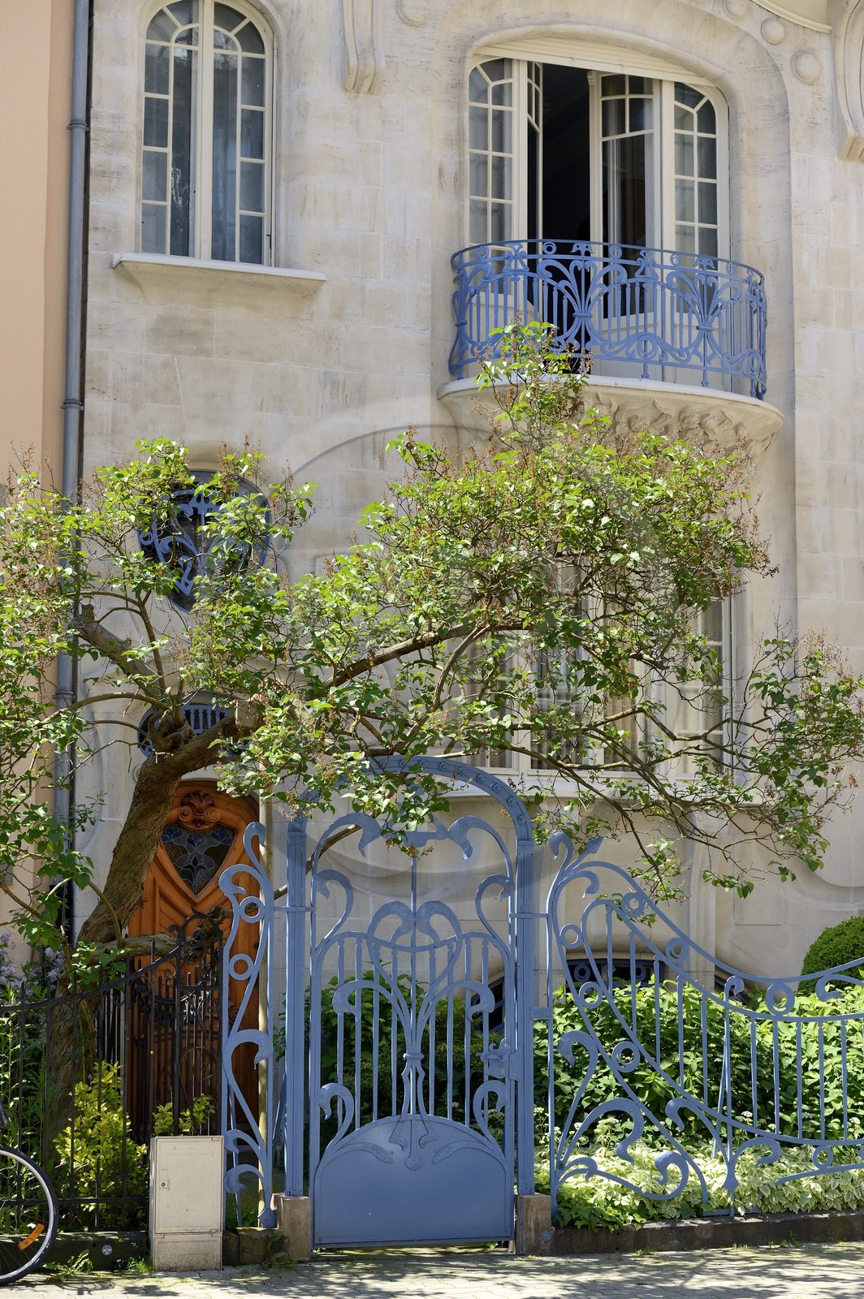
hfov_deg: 19.4
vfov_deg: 28.9
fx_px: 2524
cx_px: 432
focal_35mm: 70
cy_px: 650
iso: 200
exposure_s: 1/250
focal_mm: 70
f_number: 5.6
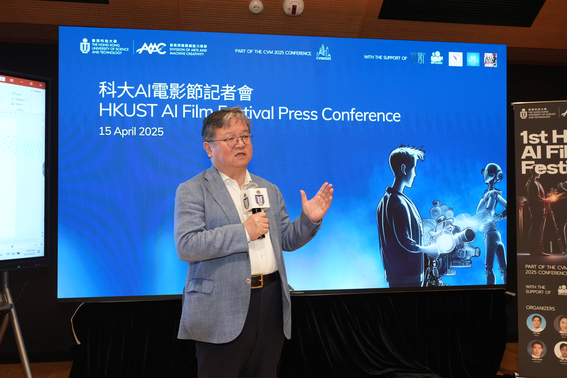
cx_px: 284
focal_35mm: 32
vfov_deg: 41.1
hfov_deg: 58.7
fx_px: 504
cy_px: 189
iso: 3200
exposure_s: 1/125
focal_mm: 32
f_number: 5.6
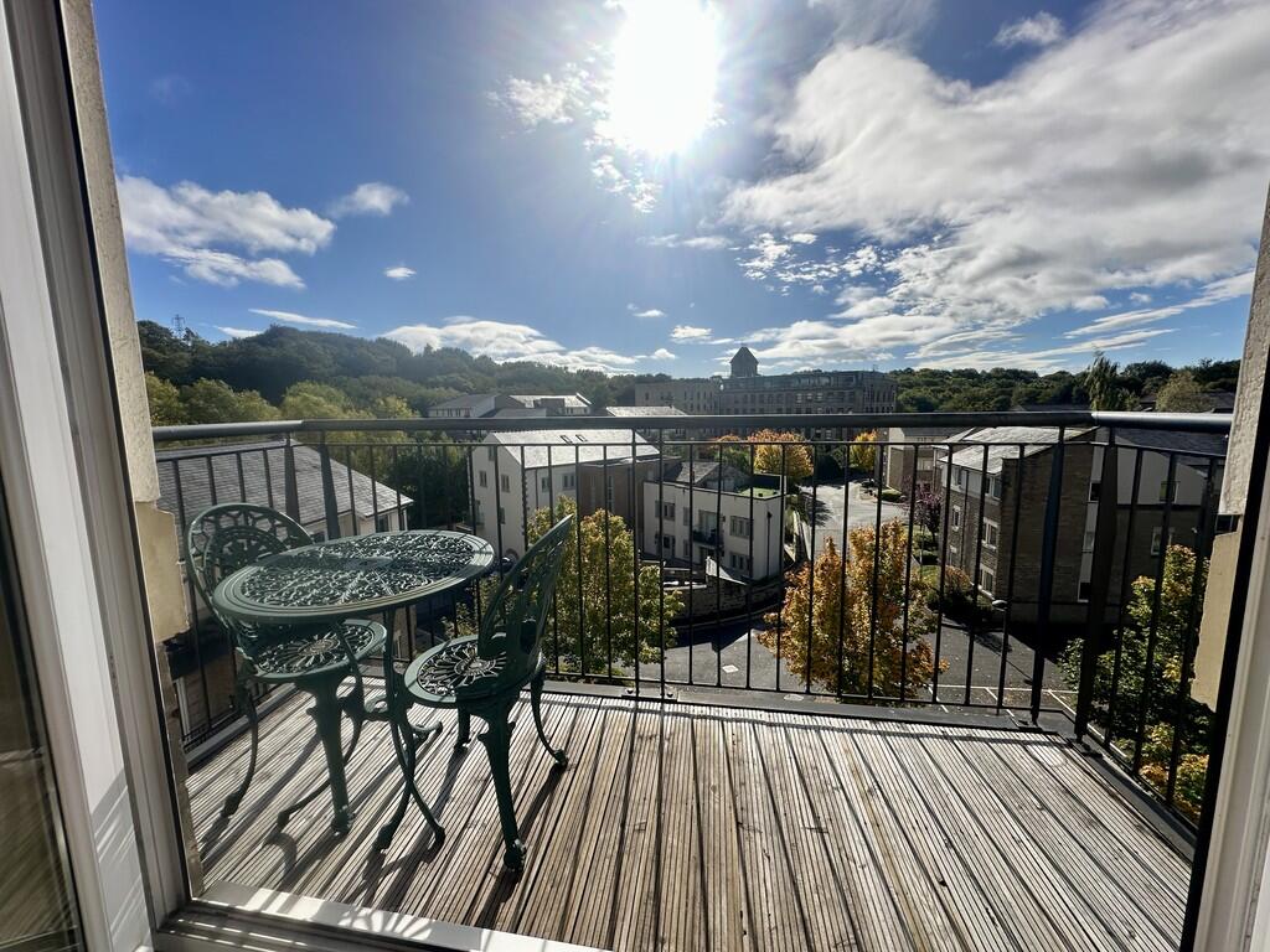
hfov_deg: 102.1
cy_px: 476
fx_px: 514
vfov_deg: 85.7
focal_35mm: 14
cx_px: 635
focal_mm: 2.22
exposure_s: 1/3125
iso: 50
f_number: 2.2
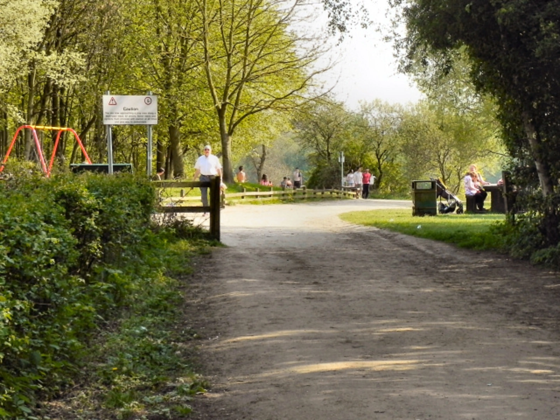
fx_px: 1537
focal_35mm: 95
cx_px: 280
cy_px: 210
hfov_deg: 20.7
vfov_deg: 15.6
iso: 160
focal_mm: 16.9
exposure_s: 1/138
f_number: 7.1
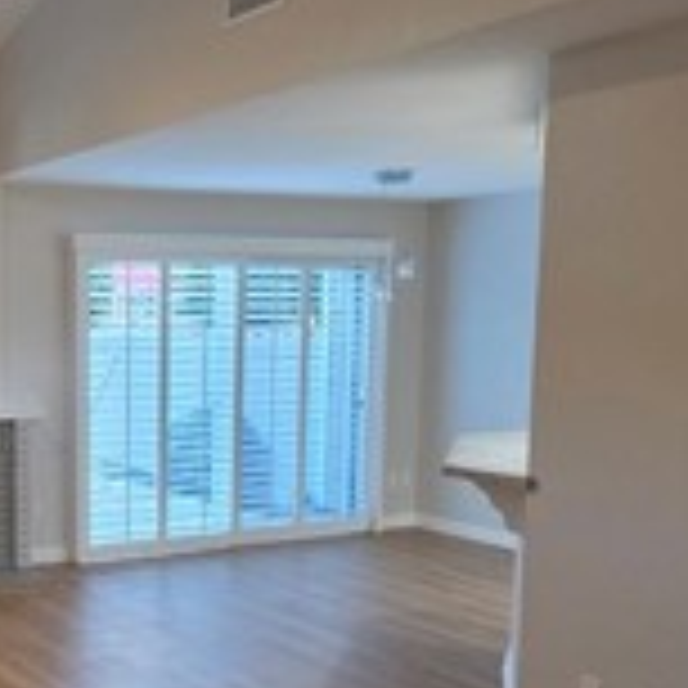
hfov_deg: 33.4
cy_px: 486
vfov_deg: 34.8
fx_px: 1079
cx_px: 63
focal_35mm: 48
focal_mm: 2.2
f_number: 1.9
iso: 200
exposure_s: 1/60
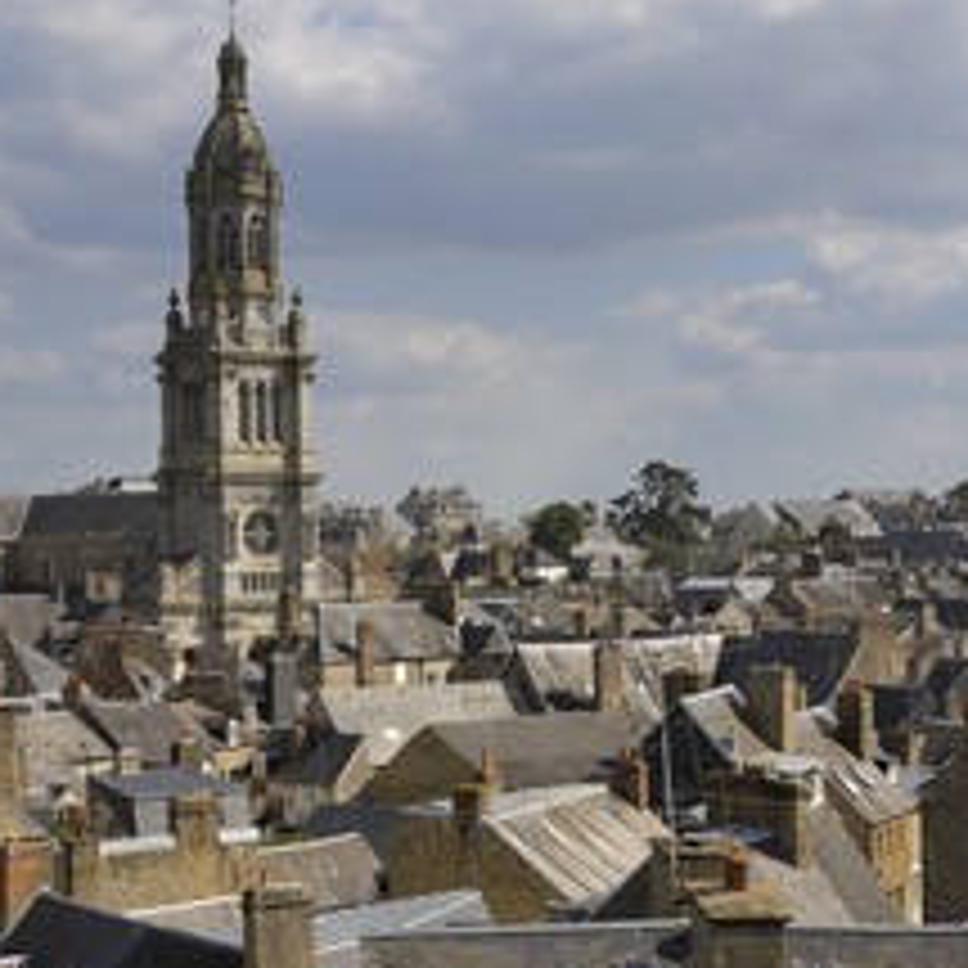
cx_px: 529
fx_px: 2215
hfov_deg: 24.6
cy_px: 585
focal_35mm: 70
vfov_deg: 24.6
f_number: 9
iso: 100
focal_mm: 28
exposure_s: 1/160
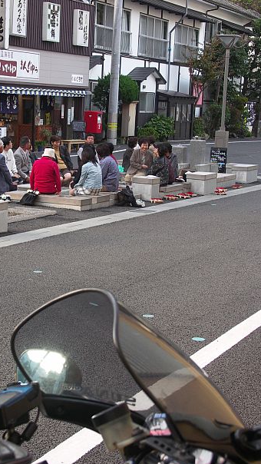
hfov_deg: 18.0
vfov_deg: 31.4
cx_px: 88
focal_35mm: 67
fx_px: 824
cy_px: 227
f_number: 3.2
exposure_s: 1/30
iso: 100
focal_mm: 15.1
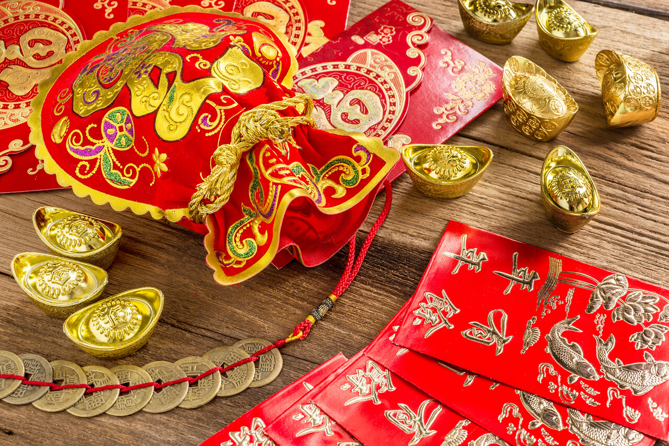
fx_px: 1115
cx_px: 334
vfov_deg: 22.6
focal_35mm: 60
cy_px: 223
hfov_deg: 33.4
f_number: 16
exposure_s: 1/2
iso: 100
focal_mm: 60
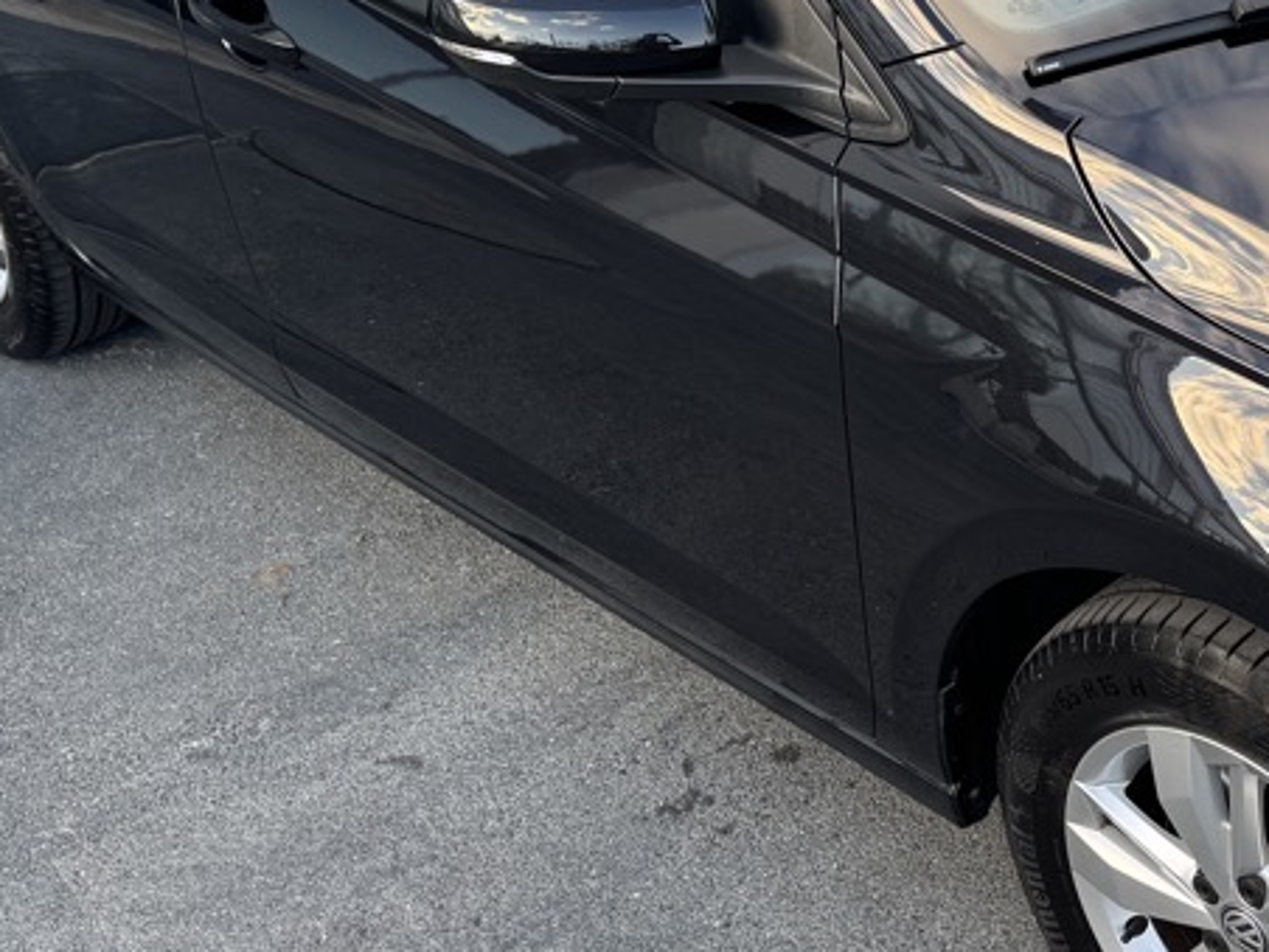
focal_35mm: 62
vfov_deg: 23.5
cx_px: 1210
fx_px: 2273
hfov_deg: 29.5
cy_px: 275
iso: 64
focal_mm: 6.76
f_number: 1.78
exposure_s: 1/191
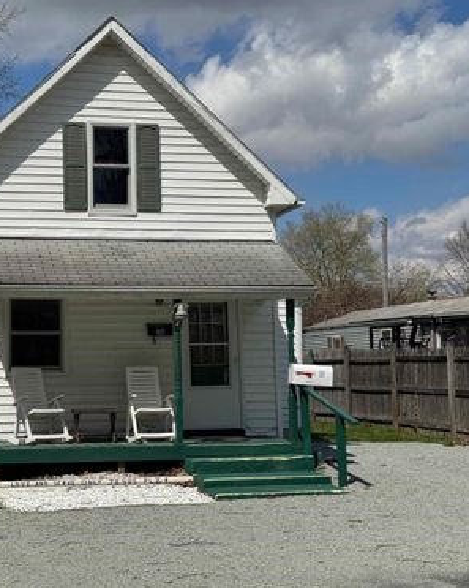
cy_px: 295
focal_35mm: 63
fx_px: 1094
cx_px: 133
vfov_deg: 30.0
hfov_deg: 24.0
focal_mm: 6.76
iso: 64
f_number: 1.78
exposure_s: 1/10526
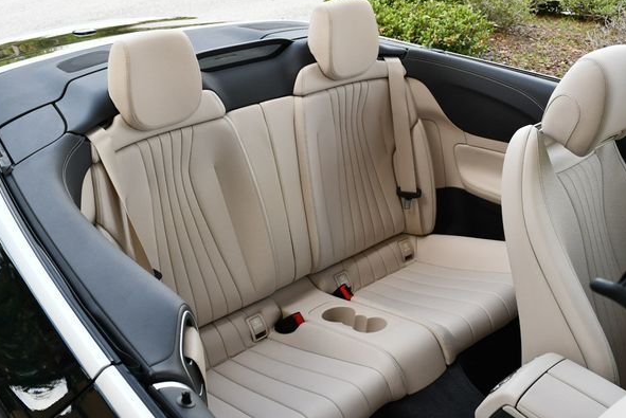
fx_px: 679
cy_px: 204
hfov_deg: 49.5
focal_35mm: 39
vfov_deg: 34.3
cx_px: 300
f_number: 5.6
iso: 360
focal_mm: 18
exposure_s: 1/250
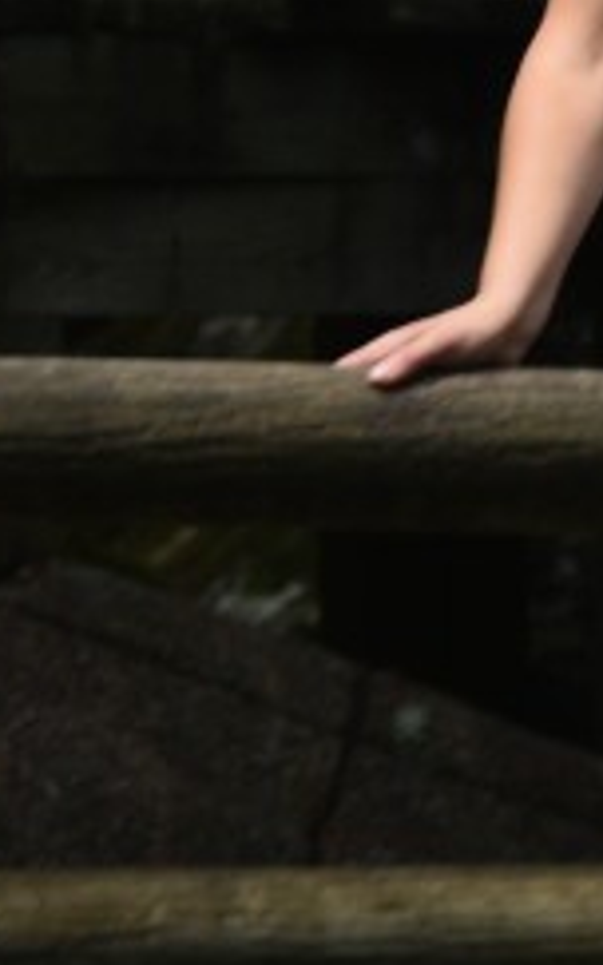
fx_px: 19972
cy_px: -294
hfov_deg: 1.7
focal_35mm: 760
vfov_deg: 2.8
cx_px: 881
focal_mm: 112
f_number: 4.8
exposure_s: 1/250
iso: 200
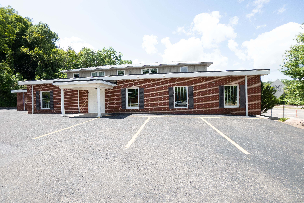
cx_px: 152
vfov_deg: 77.3
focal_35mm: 15
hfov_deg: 100.4
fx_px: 127
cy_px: 102
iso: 800
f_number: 5.6
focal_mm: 10
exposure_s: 1/1250
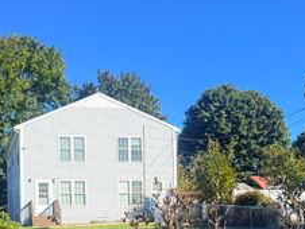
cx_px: 67
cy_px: 214
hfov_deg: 35.1
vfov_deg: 26.5
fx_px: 467
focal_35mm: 53
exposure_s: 1/1271
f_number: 1.78
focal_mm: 6.76
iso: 100
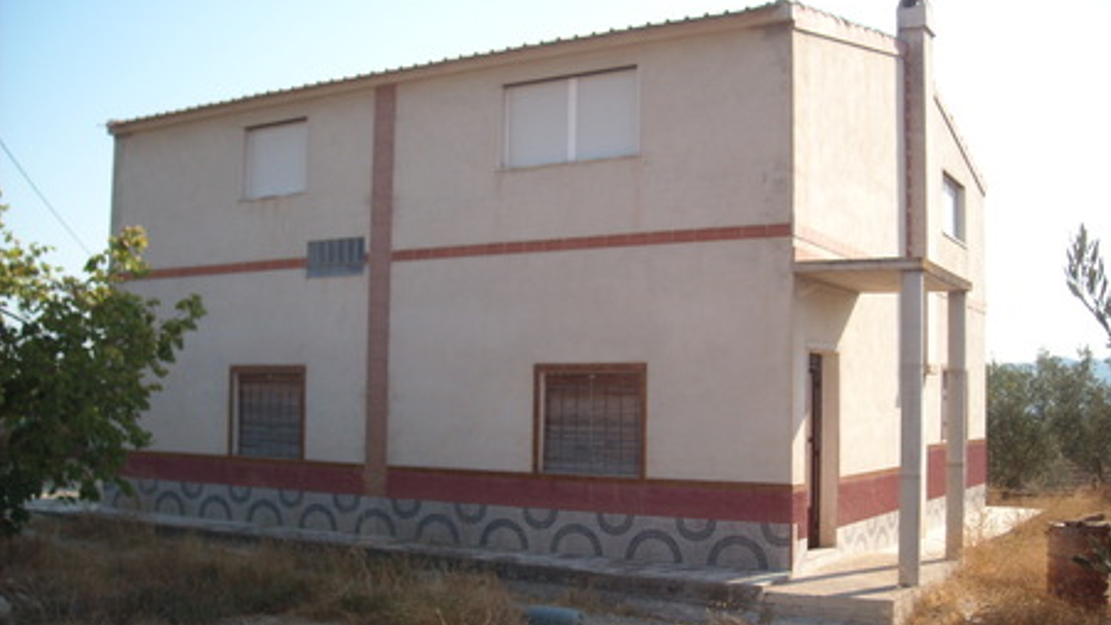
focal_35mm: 39
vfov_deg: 30.4
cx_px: 563
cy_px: 352
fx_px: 1149
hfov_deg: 51.6
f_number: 5.6
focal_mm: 5.7
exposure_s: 1/161
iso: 64
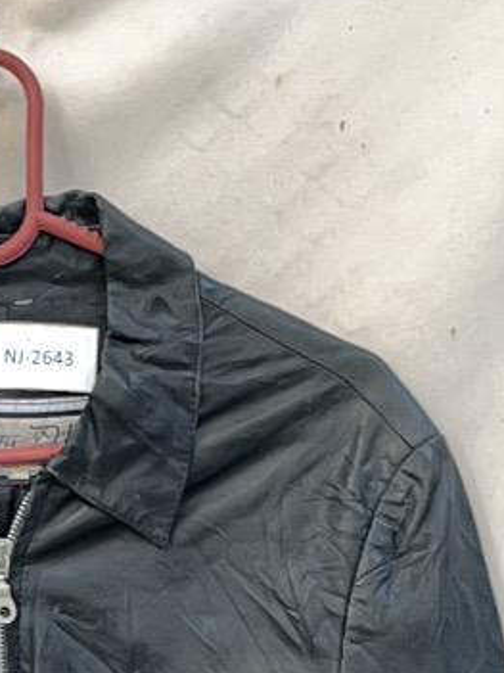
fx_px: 1612
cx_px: -19
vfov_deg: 22.1
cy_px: 763
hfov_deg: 17.3
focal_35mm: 83
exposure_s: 1/60
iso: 64
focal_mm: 5.1
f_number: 1.6
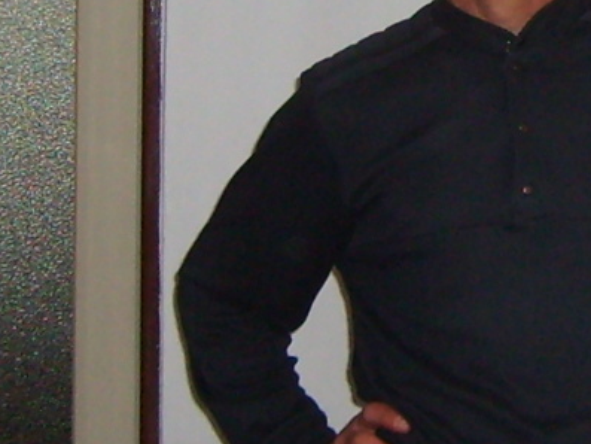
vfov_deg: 18.1
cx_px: 642
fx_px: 1349
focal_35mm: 79
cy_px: -18
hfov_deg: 23.3
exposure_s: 1/45
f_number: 2.8
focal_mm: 5.8
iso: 100
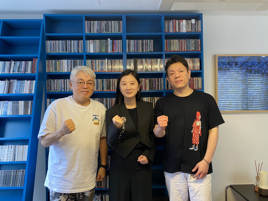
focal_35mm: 26
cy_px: 100
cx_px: 134
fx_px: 201
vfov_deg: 53.1
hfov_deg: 67.3
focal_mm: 4.25
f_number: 1.8
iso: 125
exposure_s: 1/60
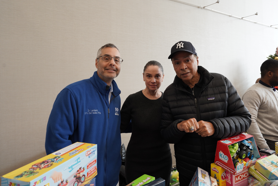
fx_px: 178
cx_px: 146
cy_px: 84
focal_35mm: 23
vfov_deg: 55.0
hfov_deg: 76.0
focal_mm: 20
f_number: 6.3
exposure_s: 1/30
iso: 640
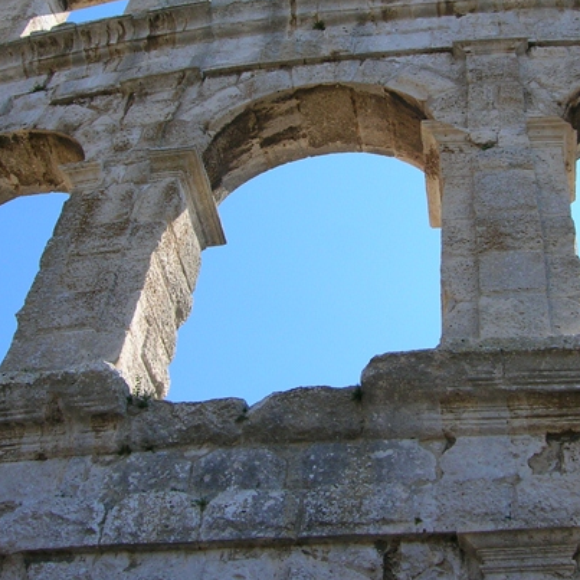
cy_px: 216
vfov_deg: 29.4
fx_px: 1099
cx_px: 390
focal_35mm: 58
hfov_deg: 29.3
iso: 50
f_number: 4.9
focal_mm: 5.7
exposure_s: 1/256
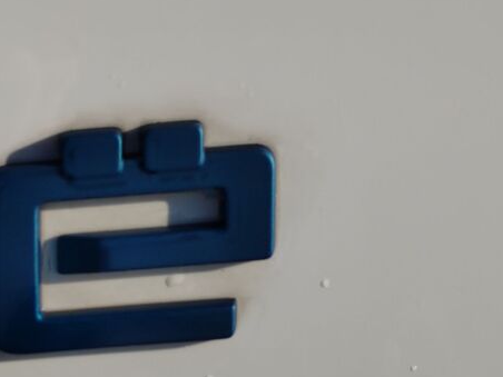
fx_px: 1482
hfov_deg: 19.1
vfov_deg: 14.5
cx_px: 135
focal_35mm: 102
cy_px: 224
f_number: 1.9
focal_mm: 5.52
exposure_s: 1/1595
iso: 100
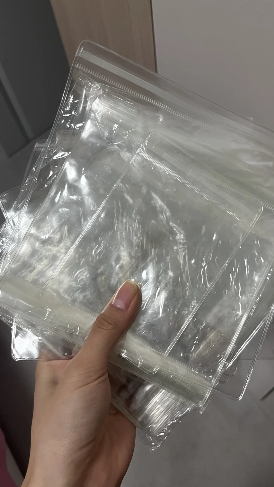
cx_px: 163
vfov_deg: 66.1
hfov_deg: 40.0
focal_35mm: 29
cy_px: 245
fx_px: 375
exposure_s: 1/50
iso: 100
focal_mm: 5.1
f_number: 1.6
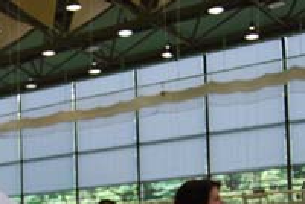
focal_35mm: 81
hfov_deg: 23.8
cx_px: -9
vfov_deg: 16.1
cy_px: 257
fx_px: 687
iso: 200
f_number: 4
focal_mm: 18
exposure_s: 1/60
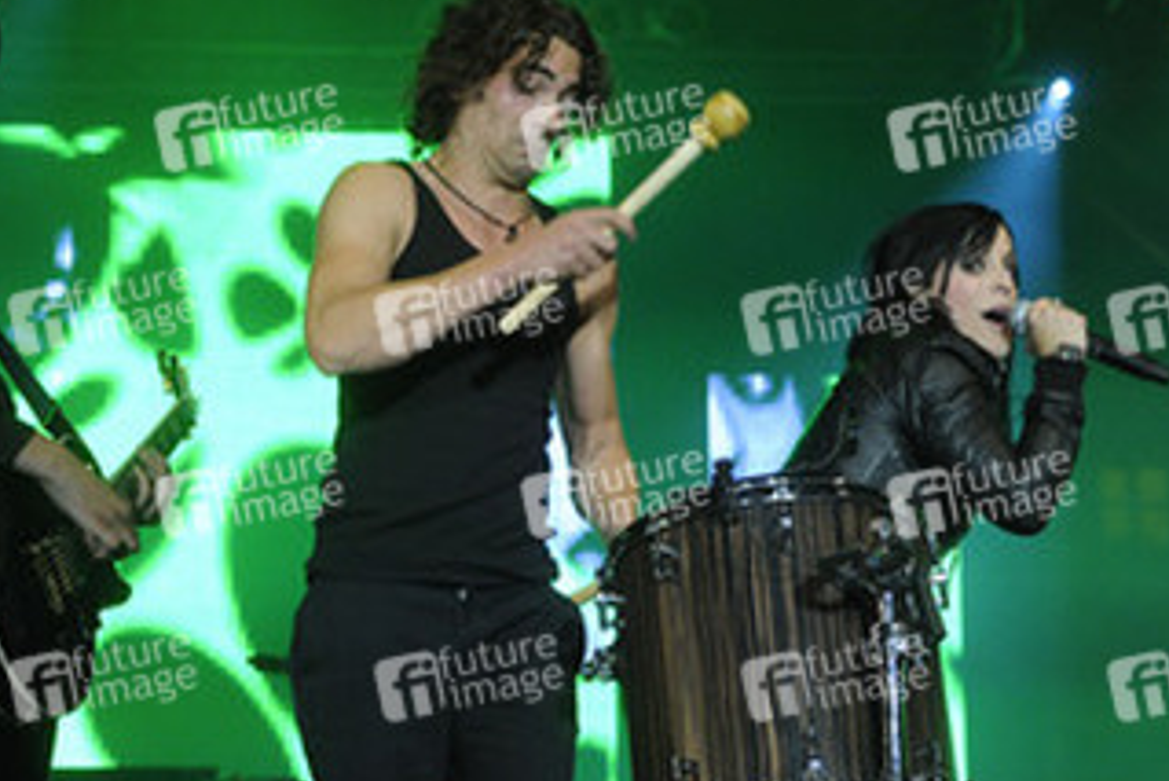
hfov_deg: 17.1
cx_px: 519
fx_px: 3898
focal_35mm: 120
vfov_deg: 11.4
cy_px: 403
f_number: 5.6
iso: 5000
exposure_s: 1/320
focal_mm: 85
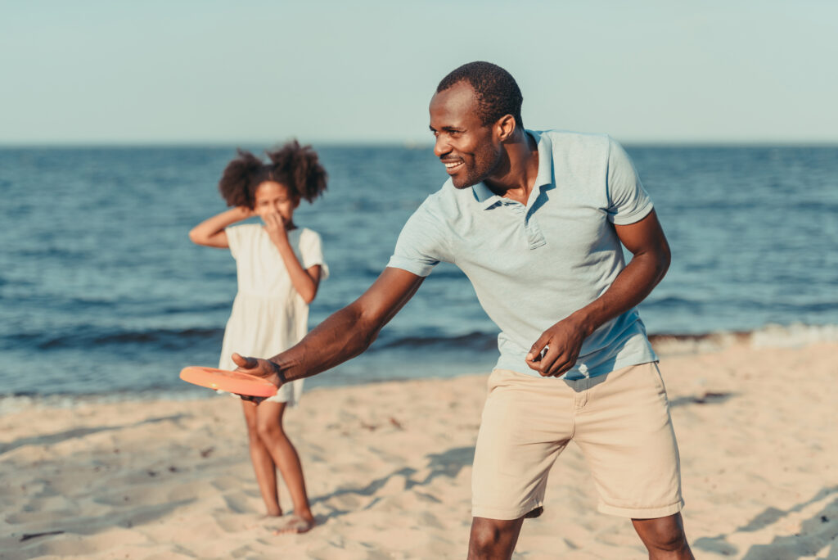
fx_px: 1910
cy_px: 280
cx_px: 419
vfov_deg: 16.7
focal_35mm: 82
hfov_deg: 24.7
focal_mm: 82
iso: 100
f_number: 2.8
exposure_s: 1/1000
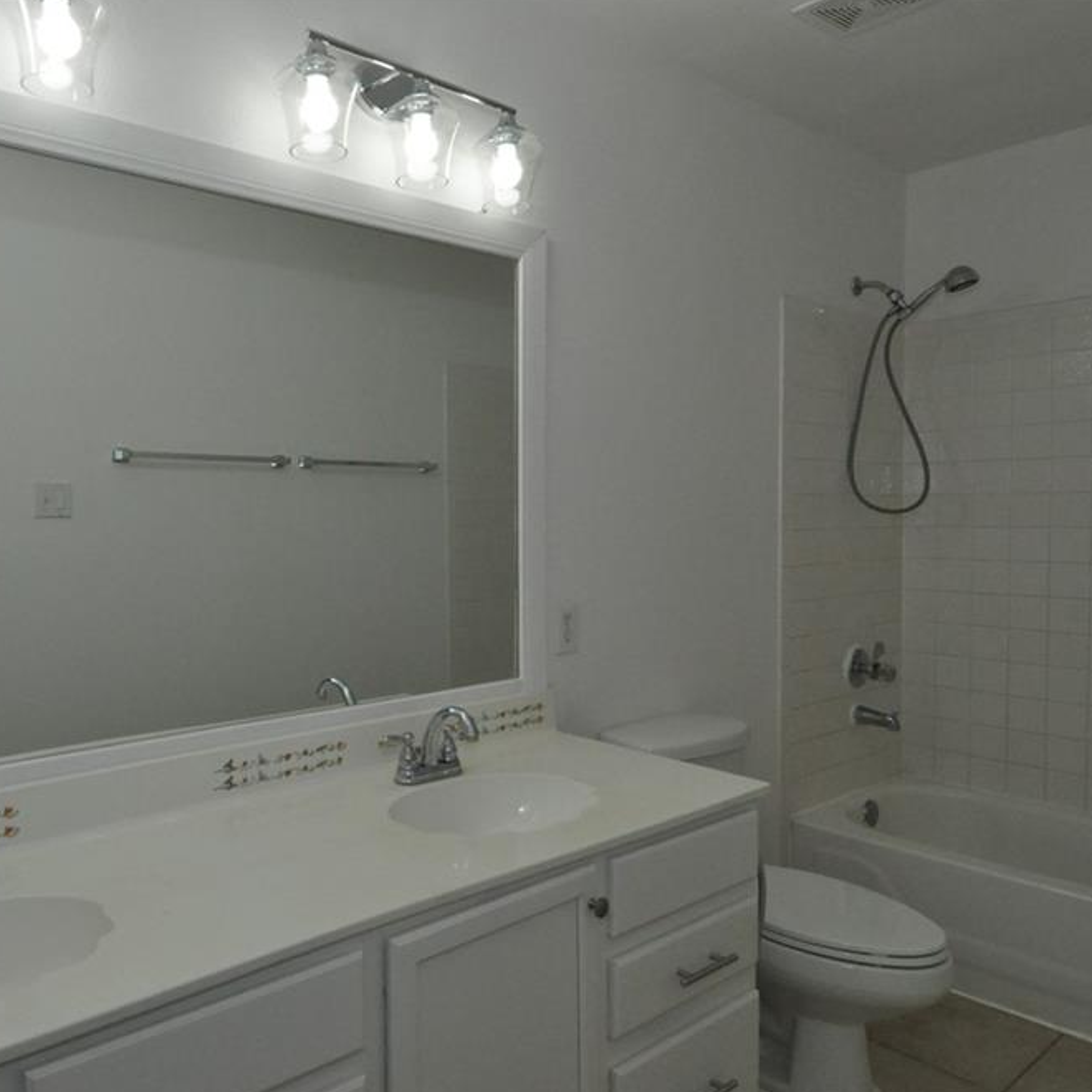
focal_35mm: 26
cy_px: 552
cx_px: 376
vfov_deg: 61.6
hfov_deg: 60.3
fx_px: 916
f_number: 16
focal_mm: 13
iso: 2000
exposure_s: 1/200
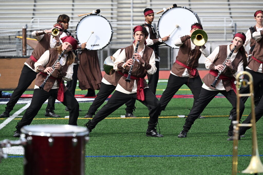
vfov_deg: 4.9
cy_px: 88
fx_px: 2046
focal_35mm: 280
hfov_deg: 7.4
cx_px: 132
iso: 1600
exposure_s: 1/4000
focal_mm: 280
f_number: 8
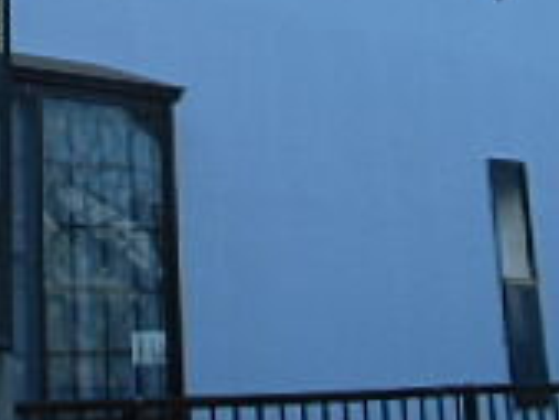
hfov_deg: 20.8
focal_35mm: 91
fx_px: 1471
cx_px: -10
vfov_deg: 15.7
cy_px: -76
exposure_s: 1/400
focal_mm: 4.24
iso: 64
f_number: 3
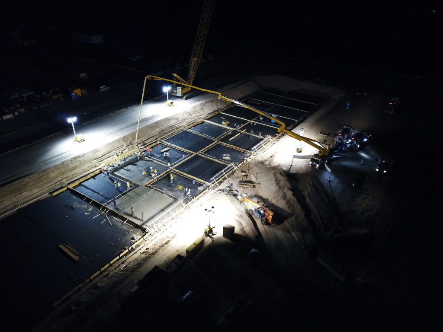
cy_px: 166
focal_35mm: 26
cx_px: 222
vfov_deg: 53.1
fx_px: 333
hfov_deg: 67.3
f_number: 2.2
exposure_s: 1/12.5
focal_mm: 4.73
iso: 491
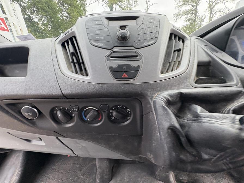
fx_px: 99
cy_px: 92
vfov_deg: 85.7
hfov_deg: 102.1
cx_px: 122
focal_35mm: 14
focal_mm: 2.22
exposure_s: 1/82
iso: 200
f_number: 2.2
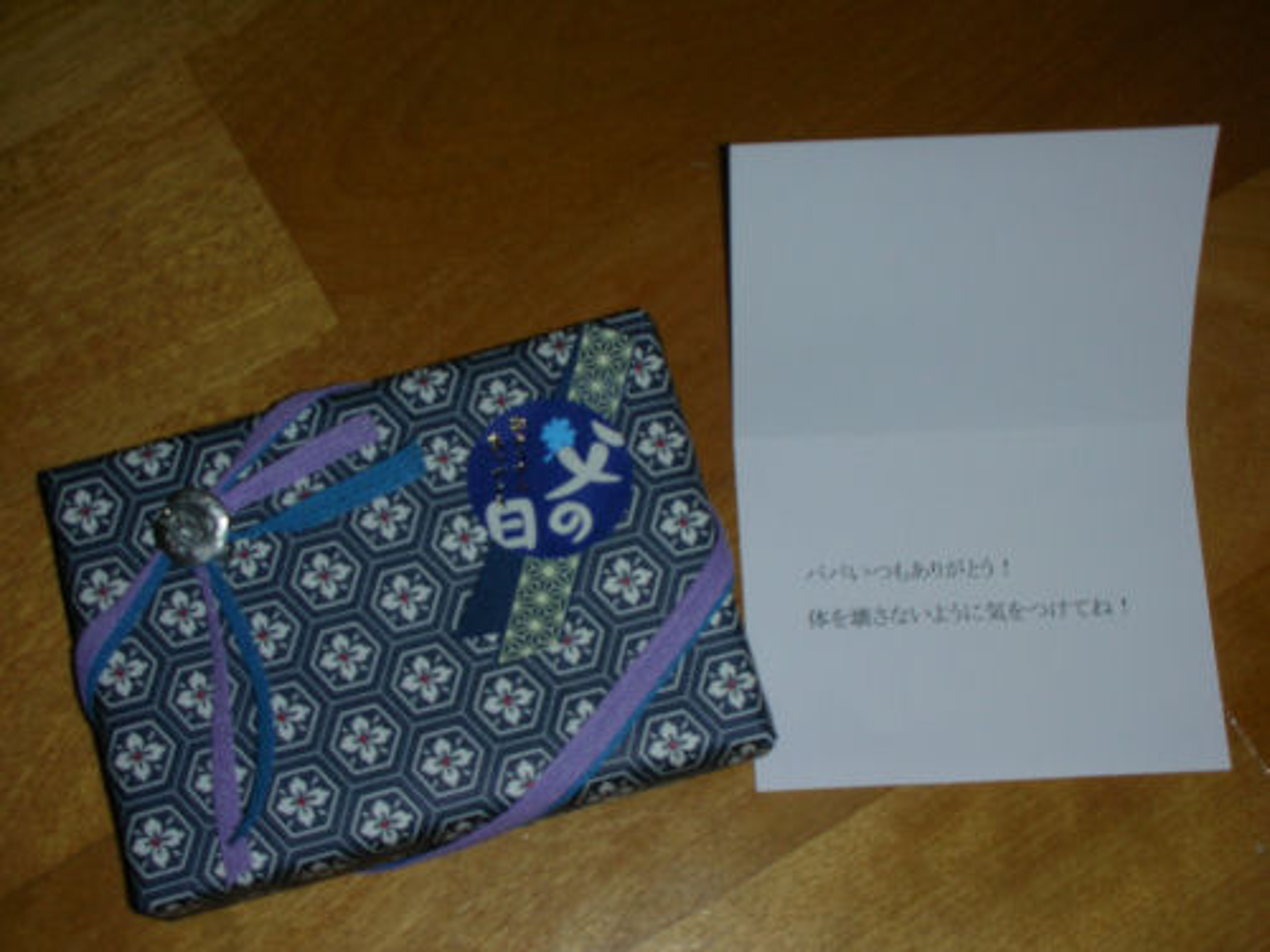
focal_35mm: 61
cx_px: 635
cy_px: 476
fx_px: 2238
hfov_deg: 31.7
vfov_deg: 24.0
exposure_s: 1/120
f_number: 4
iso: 50
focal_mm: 10.1
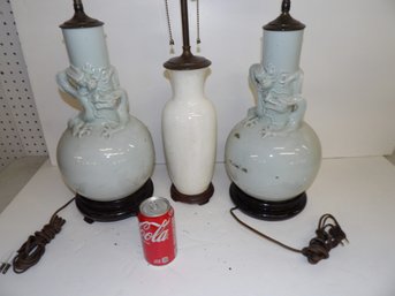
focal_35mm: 24
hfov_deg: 71.6
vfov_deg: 56.8
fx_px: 274
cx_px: 198
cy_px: 148
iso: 200
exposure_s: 1/60
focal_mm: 4.3
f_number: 2.8
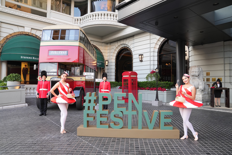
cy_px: 78
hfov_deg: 73.7
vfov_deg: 53.1
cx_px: 116
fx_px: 155
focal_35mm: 24
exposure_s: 1/125
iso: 1000
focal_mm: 24
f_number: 5
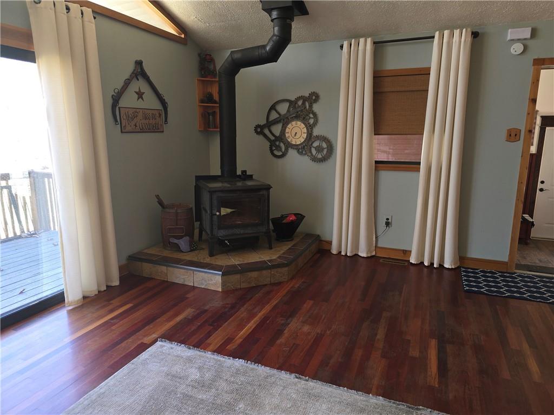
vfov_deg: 58.9
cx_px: 277
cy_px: 208
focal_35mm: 23
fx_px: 368
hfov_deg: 73.9
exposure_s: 1/30
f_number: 1.7
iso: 100
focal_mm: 6.3
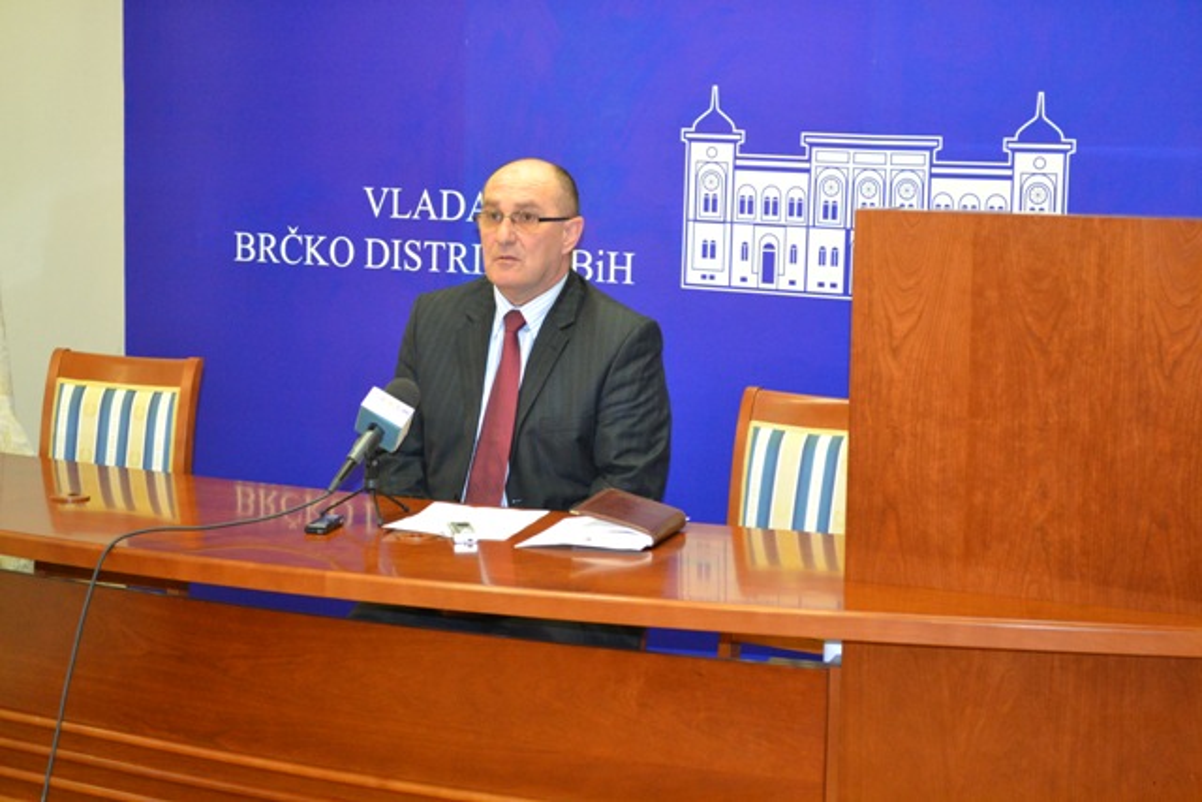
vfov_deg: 20.2
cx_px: 601
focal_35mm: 68
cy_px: 401
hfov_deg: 29.9
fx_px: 2254
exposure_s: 1/60
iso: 2200
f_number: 5.3
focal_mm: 45
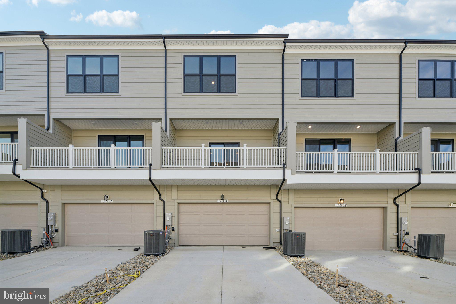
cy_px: 152
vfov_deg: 81.2
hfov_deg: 104.3
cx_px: 228
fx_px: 177
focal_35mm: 14
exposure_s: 1/100
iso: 100
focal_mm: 14
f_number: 8
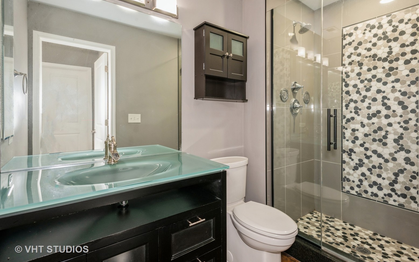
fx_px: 206
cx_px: 209
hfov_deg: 91.1
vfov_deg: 64.9
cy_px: 119
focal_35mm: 18
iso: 400
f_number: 8
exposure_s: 1/2
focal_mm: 17
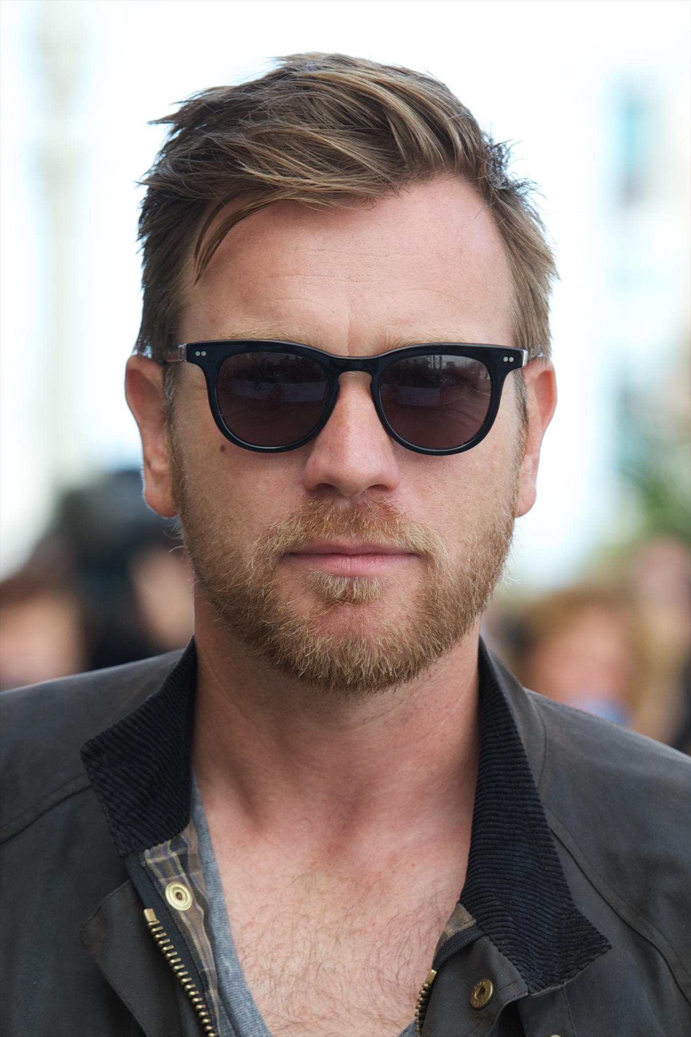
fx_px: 4607
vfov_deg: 12.8
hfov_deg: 8.6
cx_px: 346
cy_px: 518
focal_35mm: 160
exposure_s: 1/400
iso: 400
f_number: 6.3
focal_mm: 160
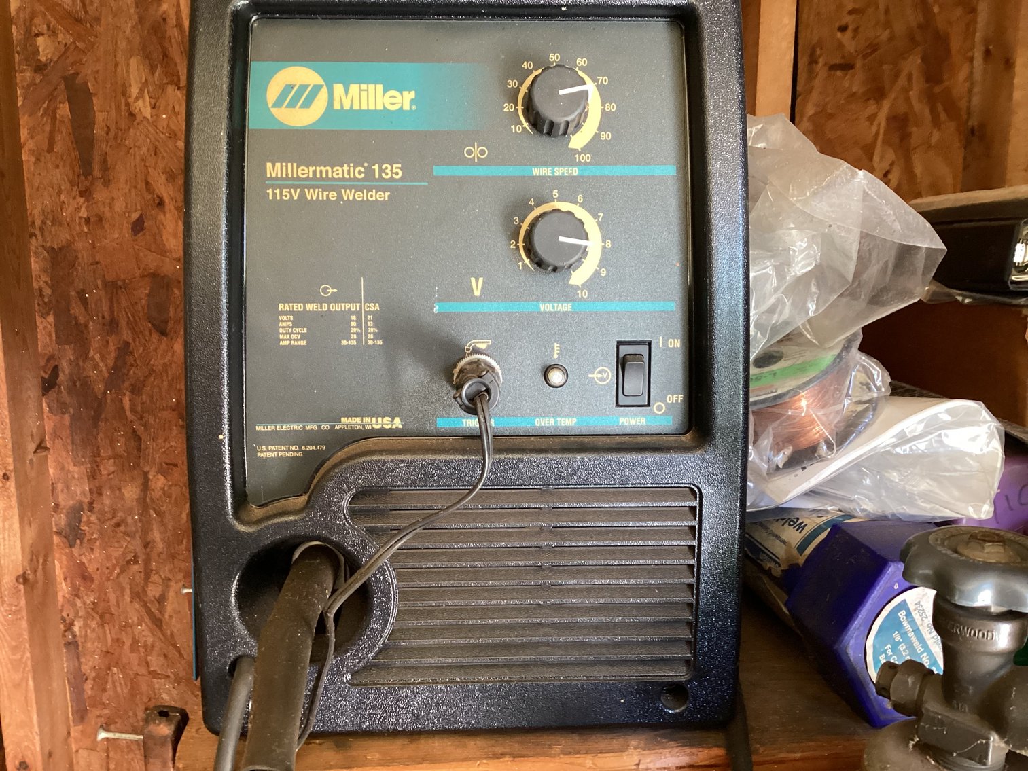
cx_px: 514
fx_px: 921
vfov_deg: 45.4
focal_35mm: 31
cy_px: 386
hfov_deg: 58.3
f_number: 2.4
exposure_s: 1/50
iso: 320
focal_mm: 3.3
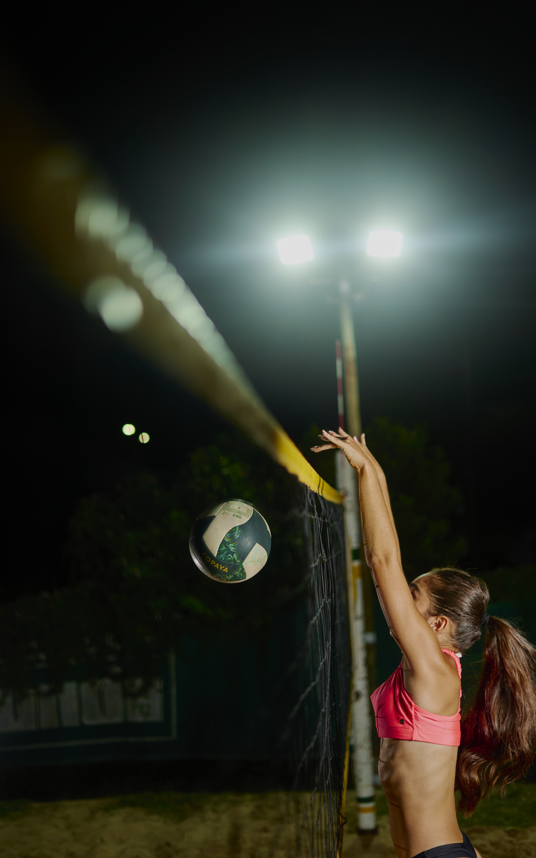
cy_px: 432
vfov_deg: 38.9
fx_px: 1216
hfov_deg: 24.9
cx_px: 259
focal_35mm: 52
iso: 80
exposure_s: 1/160
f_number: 1.8
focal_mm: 50
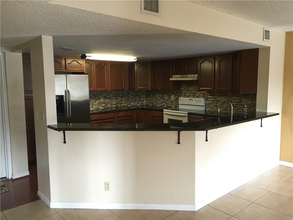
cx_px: 146
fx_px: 245
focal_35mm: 29
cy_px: 110
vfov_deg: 48.2
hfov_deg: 61.7
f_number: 2.2
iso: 160
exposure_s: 1/30
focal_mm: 4.15
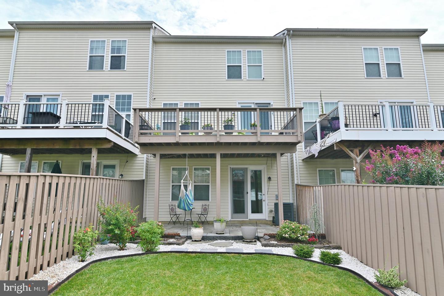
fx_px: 283
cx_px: 222
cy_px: 148
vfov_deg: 55.0
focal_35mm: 23
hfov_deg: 76.1
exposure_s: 1/400
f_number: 7.1
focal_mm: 23
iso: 100
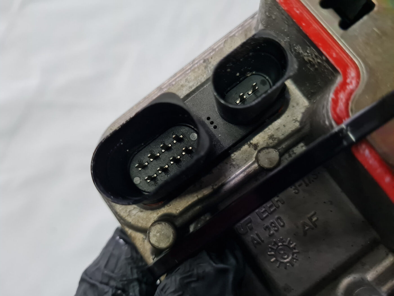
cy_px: 148
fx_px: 296
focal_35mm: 26
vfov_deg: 53.1
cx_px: 197
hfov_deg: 67.3
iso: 500
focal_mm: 5.4
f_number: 1.8
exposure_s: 1/50
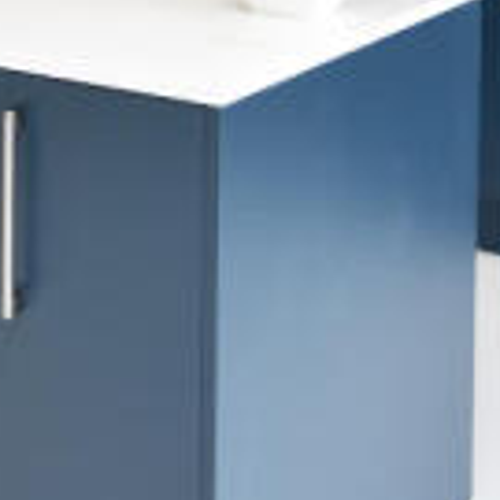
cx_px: 176
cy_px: -146
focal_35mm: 62
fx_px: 1013
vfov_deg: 24.3
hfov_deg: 27.6
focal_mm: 10
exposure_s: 1/250
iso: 500
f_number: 3.5
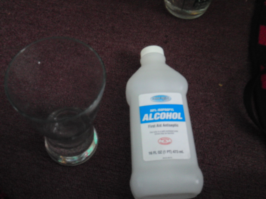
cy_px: 100
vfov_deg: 37.7
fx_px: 292
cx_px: 133
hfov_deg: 49.0
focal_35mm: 38
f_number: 3.9
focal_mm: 6.66
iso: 400
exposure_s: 1/4
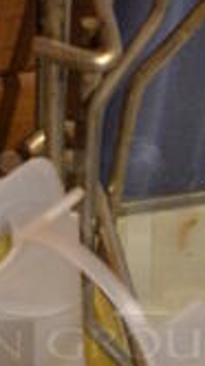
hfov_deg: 7.7
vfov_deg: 13.8
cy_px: 252
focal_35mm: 156
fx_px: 1512
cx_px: 9
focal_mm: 18
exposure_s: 1/30
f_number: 3.5
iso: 2000
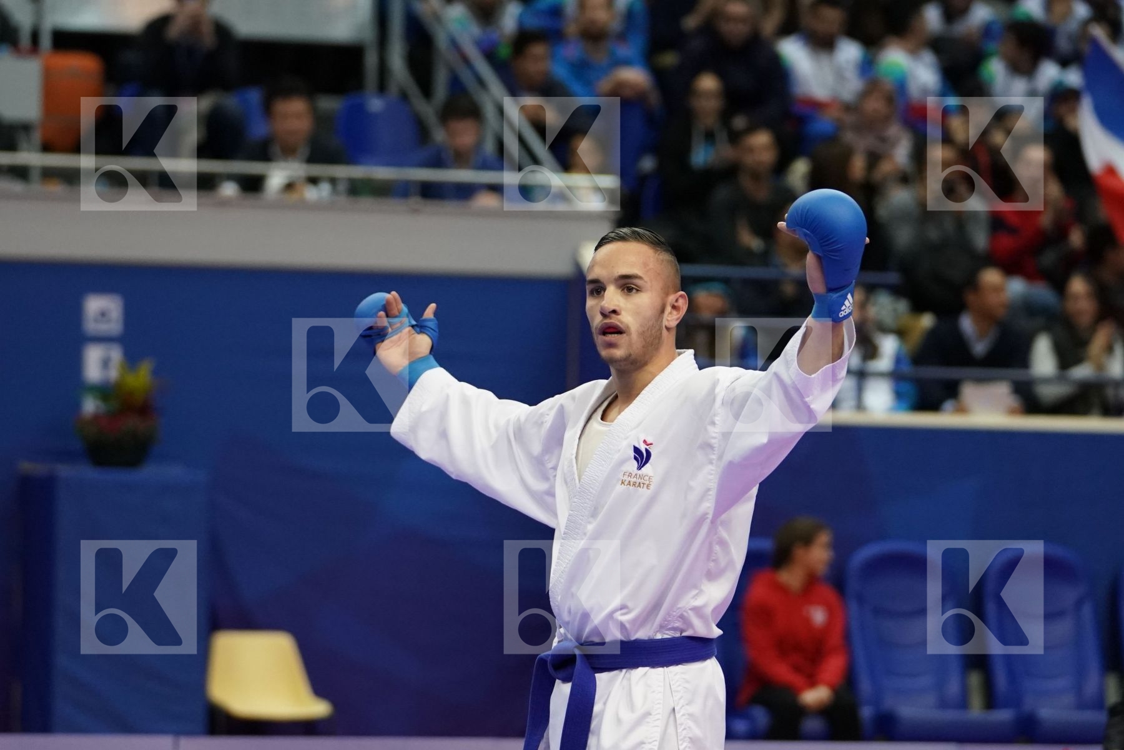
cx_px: 562
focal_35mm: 171
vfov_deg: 8.0
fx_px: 5339
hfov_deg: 12.0
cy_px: 375
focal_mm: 114
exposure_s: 1/1000
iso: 4000
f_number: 2.8
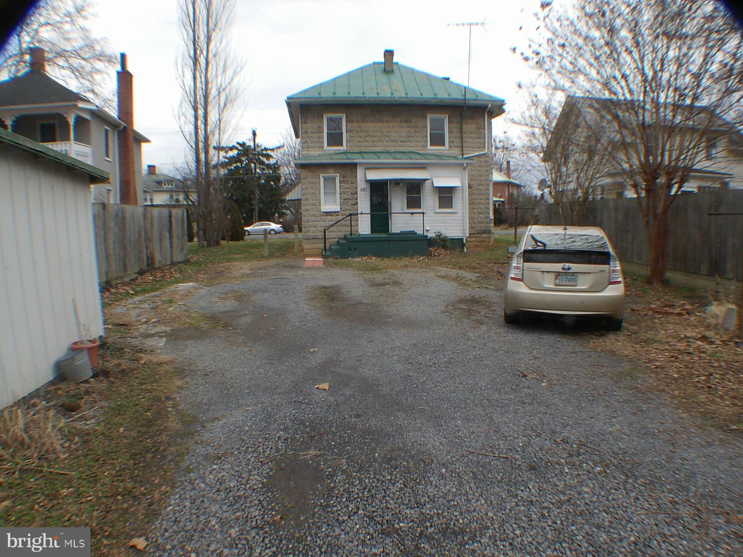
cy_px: 278
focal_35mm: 37
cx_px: 372
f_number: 5.2
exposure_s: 1/125
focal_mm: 5.8
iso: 100
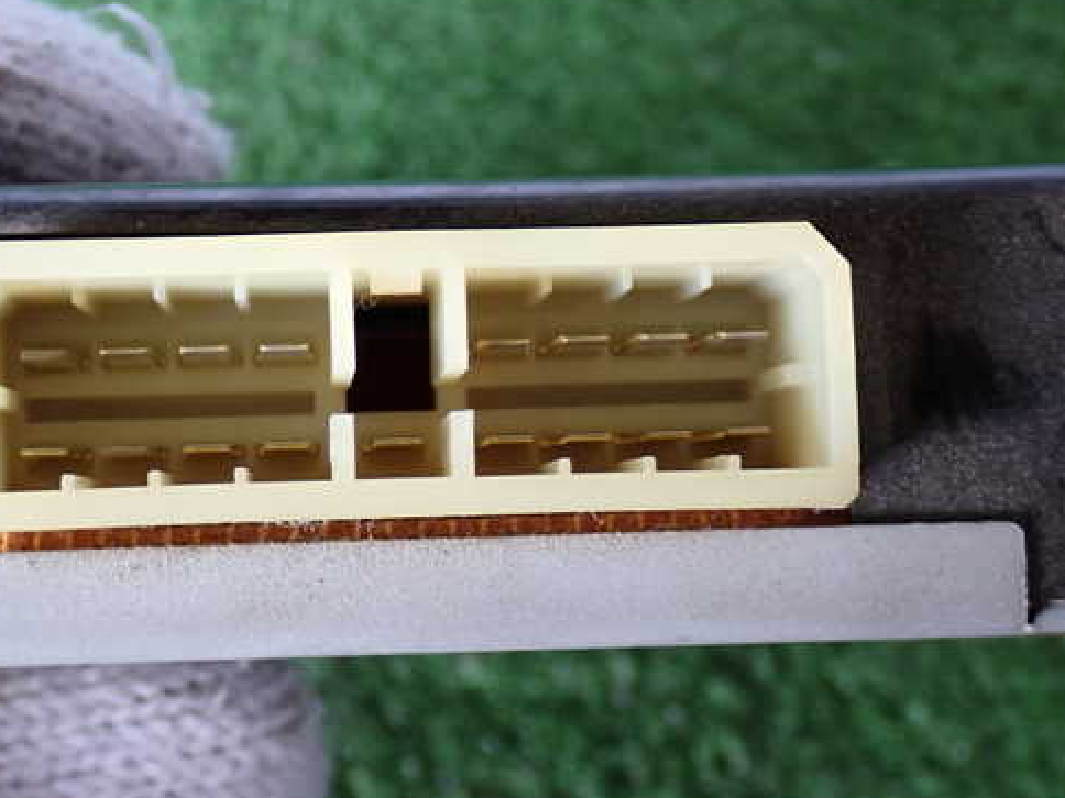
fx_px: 1907
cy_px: 394
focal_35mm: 62
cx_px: 420
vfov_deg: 23.7
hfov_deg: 31.1
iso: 320
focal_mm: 9.01
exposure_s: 1/50
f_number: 3.2
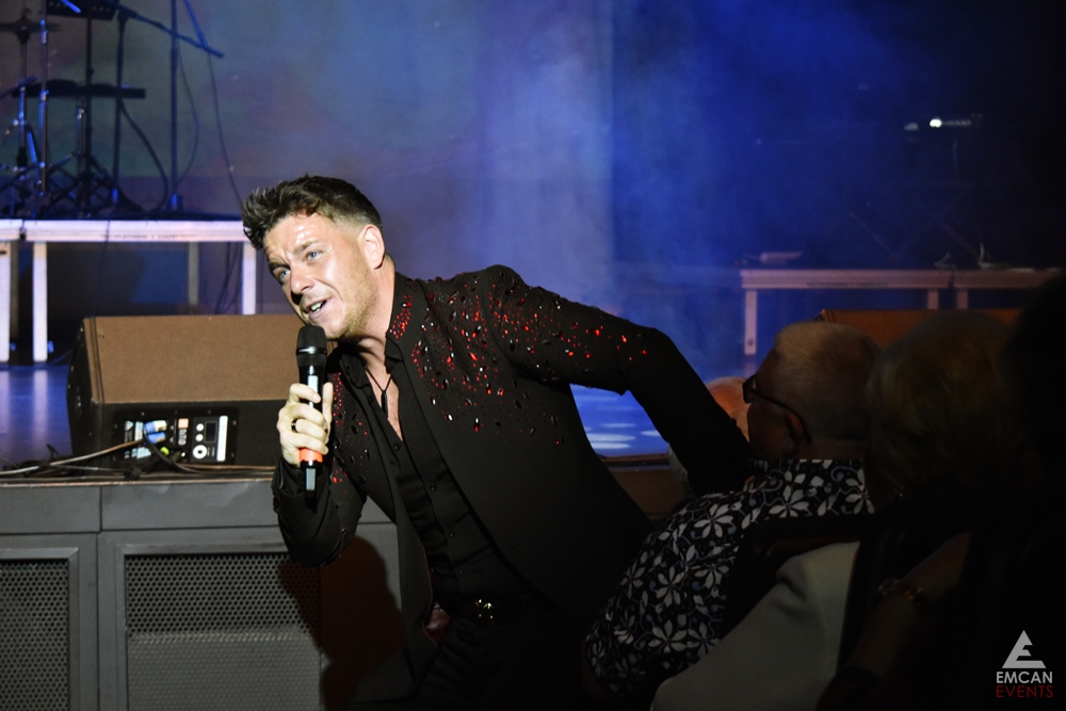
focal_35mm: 82
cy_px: 356
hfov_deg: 24.6
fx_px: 2443
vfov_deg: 16.6
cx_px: 533
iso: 1600
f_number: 4.5
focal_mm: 55
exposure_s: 1/50
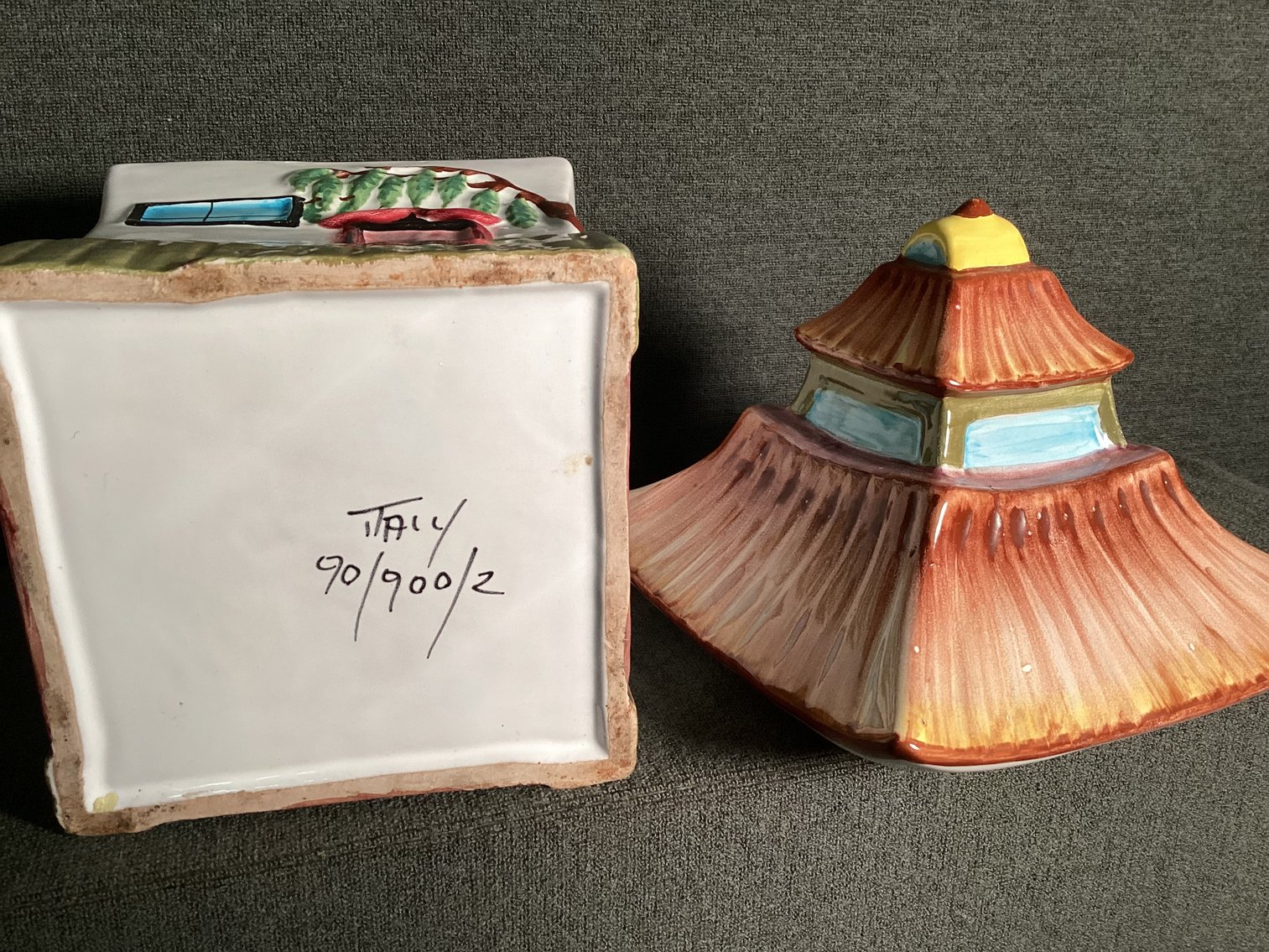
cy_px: 476
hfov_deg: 58.3
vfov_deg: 45.4
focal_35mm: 31
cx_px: 634
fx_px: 1137
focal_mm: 3.3
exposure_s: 1/60
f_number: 2.4
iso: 100
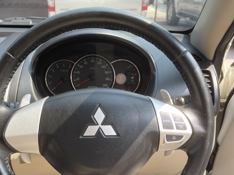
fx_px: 257
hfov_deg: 48.7
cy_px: 121
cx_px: 96
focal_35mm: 38
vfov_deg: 37.2
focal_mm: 5.1
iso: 32
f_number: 1.6
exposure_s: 1/205
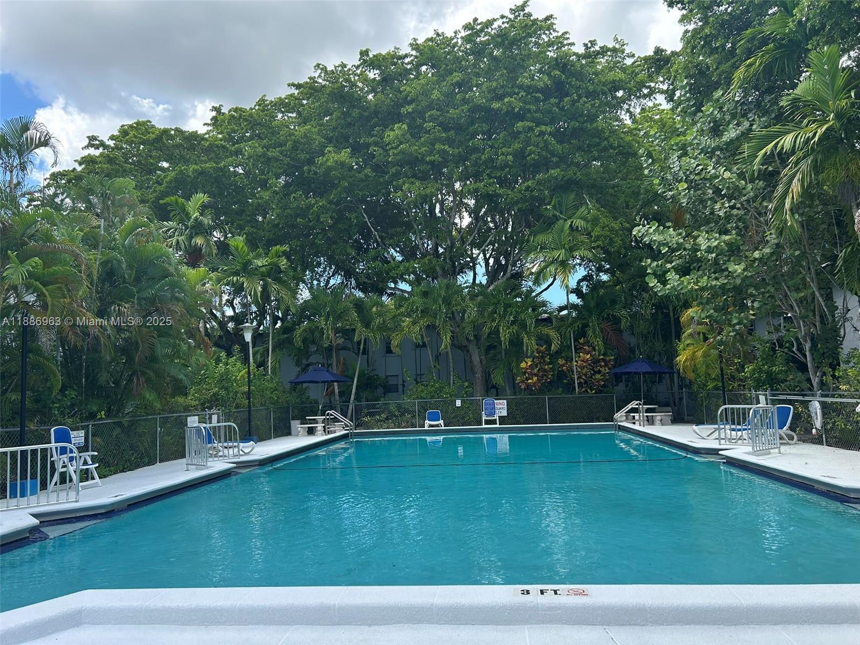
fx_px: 646
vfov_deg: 53.1
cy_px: 322
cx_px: 430
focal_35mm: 26
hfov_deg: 67.3
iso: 50
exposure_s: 1/1147
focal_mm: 5.7
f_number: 1.5
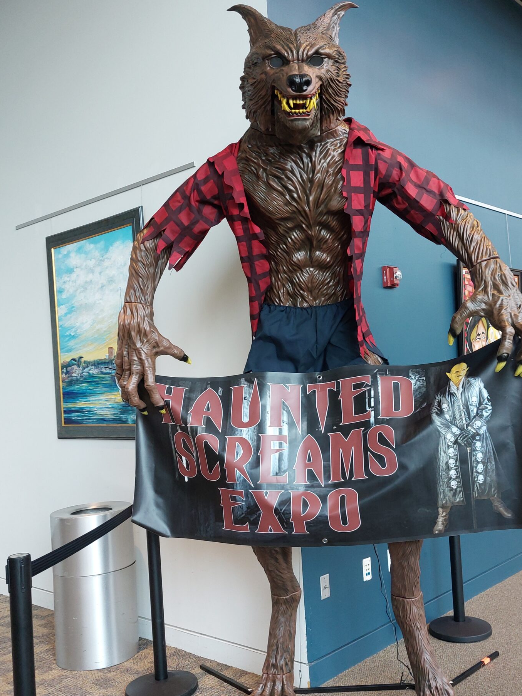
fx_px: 684
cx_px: 307
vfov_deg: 54.0
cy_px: 338
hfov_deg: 41.6
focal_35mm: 34
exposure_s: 1/120
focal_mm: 5.23
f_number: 1.8
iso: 100
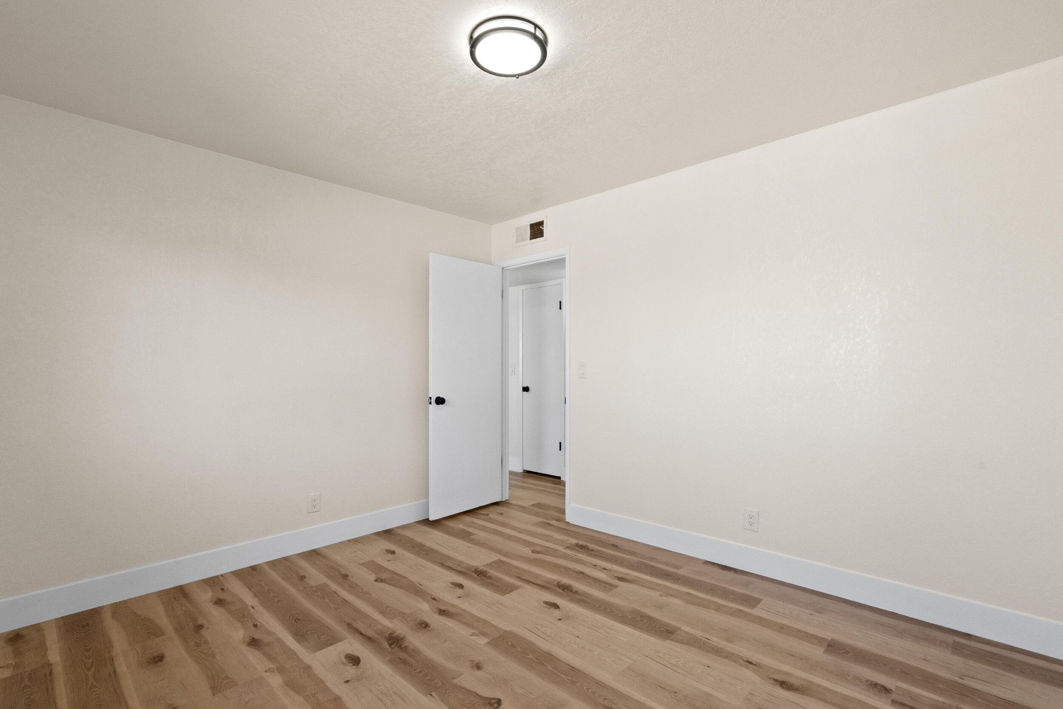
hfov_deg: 96.7
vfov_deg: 73.8
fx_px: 472
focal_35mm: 16
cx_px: 532
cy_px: 354
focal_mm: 16
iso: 4000
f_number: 11
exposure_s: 1/30
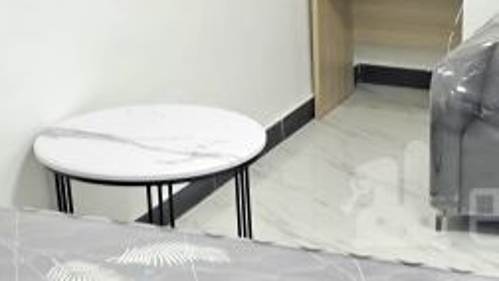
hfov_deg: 26.4
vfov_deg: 15.9
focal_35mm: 76
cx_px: 499
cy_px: 196
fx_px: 1006
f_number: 1.79
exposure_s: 1/33
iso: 538
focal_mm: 4.71
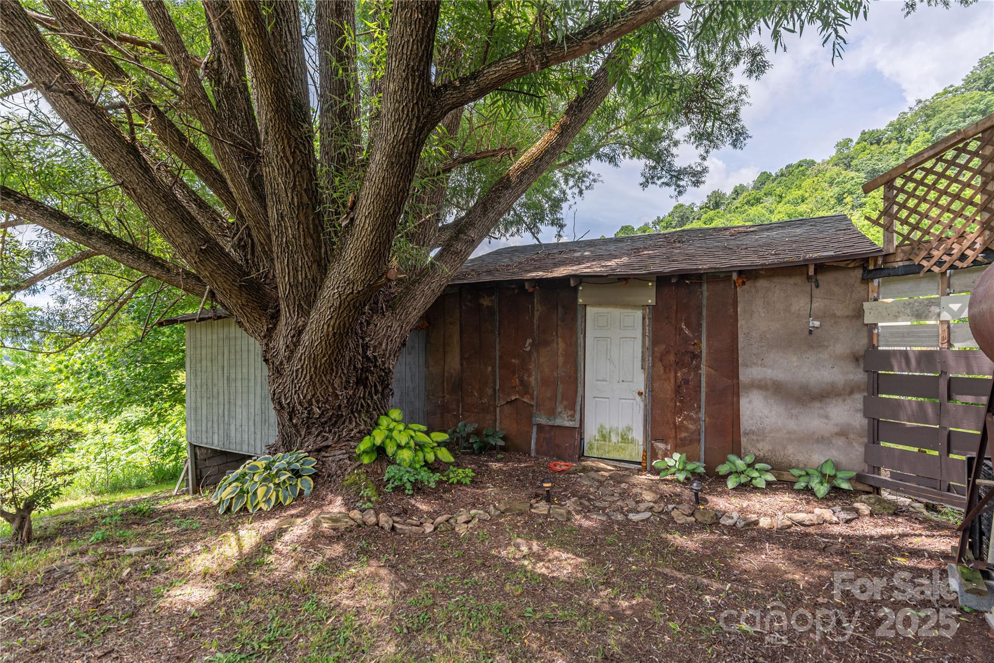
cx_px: 497
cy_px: 332
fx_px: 469
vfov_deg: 70.5
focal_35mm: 17
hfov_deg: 93.3
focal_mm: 17
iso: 320
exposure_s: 1/800
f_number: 7.1
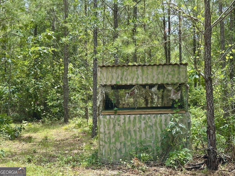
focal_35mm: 48
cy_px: 88
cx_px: 118
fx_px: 326
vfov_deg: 30.3
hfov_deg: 39.7
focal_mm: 6.86
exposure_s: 1/734
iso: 64
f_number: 1.78
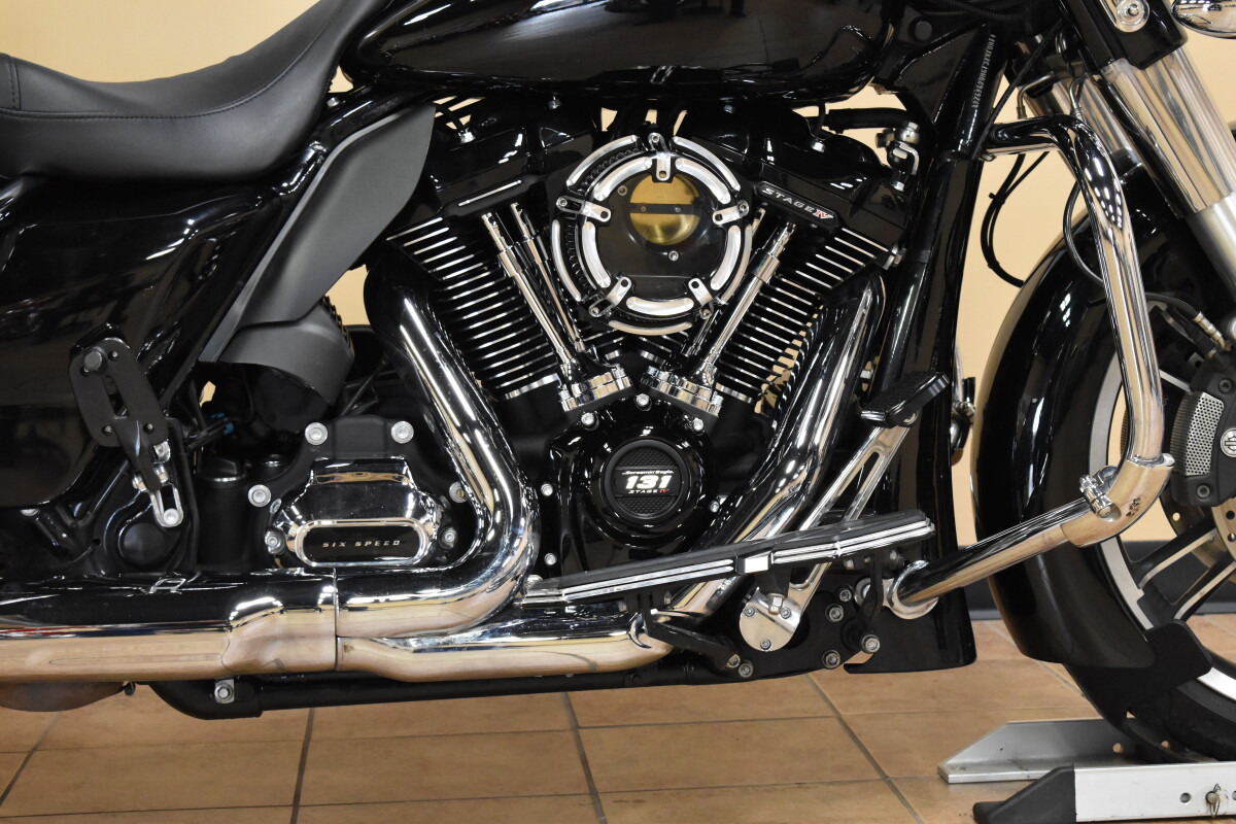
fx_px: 2575
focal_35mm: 75
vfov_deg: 18.2
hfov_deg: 27.0
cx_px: 618
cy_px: 412
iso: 2800
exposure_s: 1/60
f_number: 5.6
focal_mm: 50
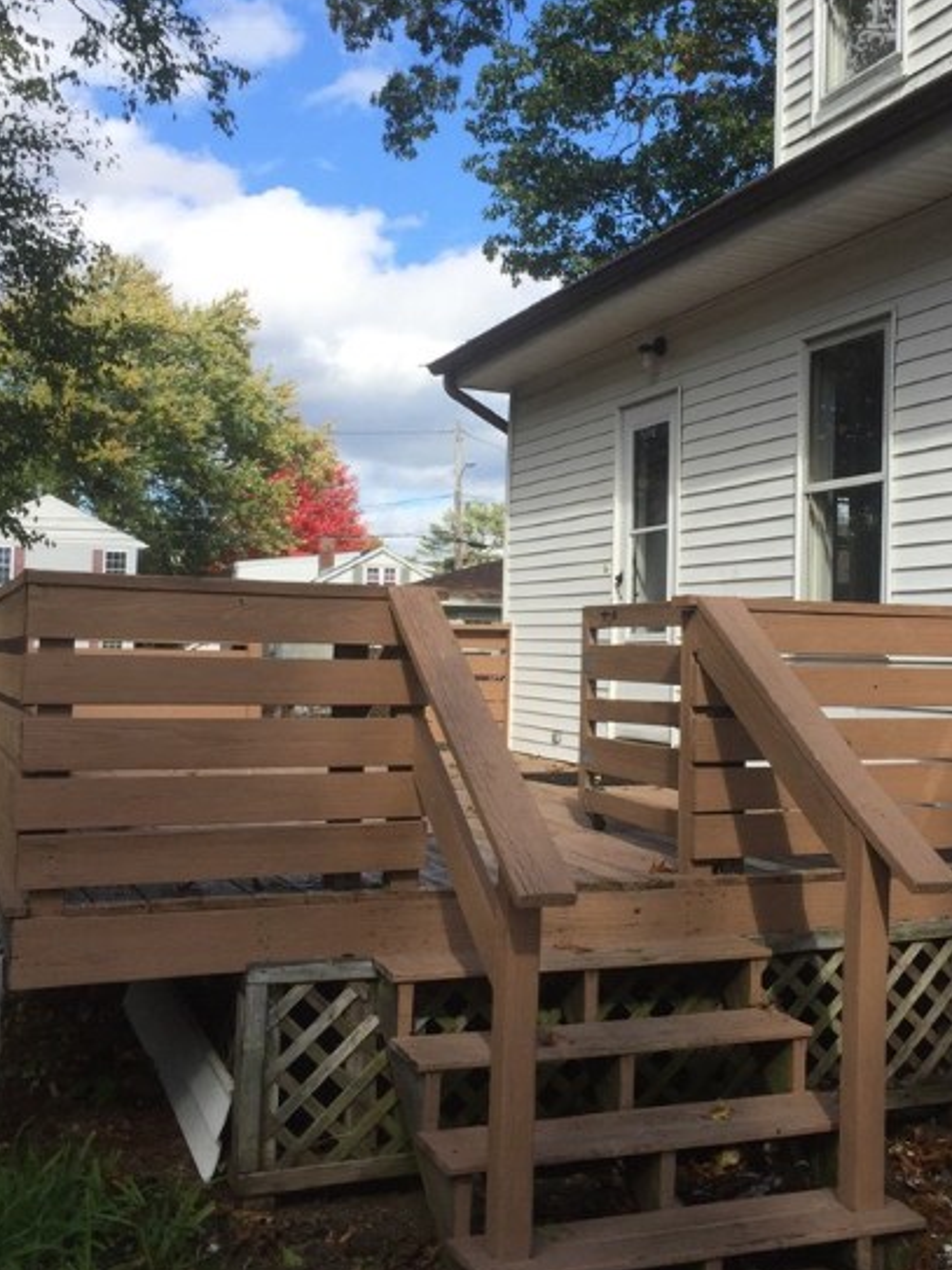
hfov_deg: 34.8
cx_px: 622
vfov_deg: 45.7
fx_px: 1504
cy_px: 573
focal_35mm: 41
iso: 32
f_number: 2.2
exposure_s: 1/1721
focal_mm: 4.15
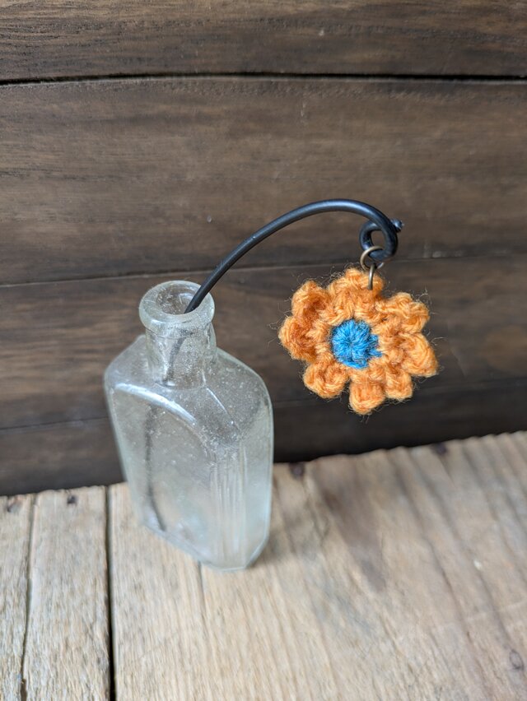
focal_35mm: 25
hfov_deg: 54.9
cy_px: 350
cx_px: 264
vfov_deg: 69.4
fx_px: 507
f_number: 1.89
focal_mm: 5.43
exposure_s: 1/33.3
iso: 49
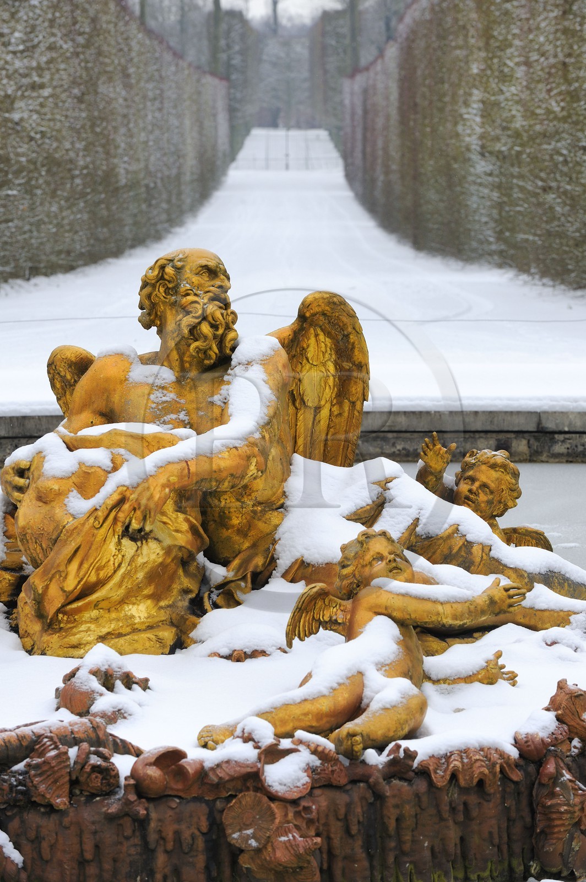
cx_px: 293
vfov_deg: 15.8
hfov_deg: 10.5
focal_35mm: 130
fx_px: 3179
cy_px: 441
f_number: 8
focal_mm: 130
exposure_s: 1/160
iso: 400
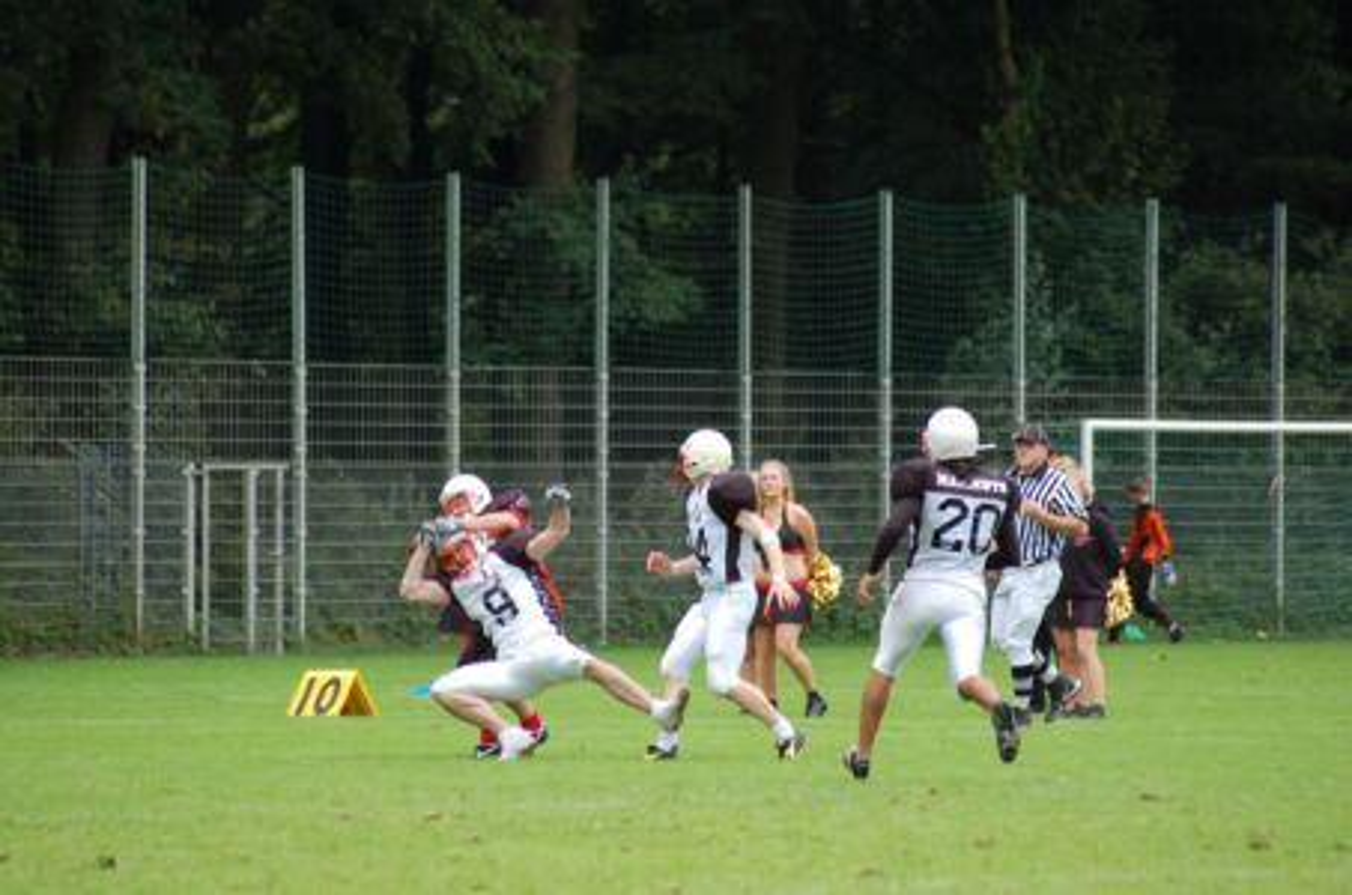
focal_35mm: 292
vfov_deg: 4.7
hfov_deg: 7.1
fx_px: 10962
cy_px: 448
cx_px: 676
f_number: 5
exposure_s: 1/500
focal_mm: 195
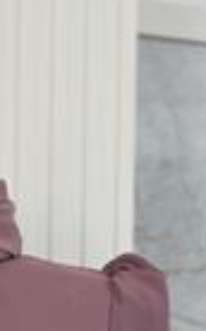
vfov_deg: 17.7
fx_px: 864
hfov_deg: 13.0
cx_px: -79
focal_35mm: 96
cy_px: 588
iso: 64
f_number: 1.78
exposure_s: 1/100
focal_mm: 6.76
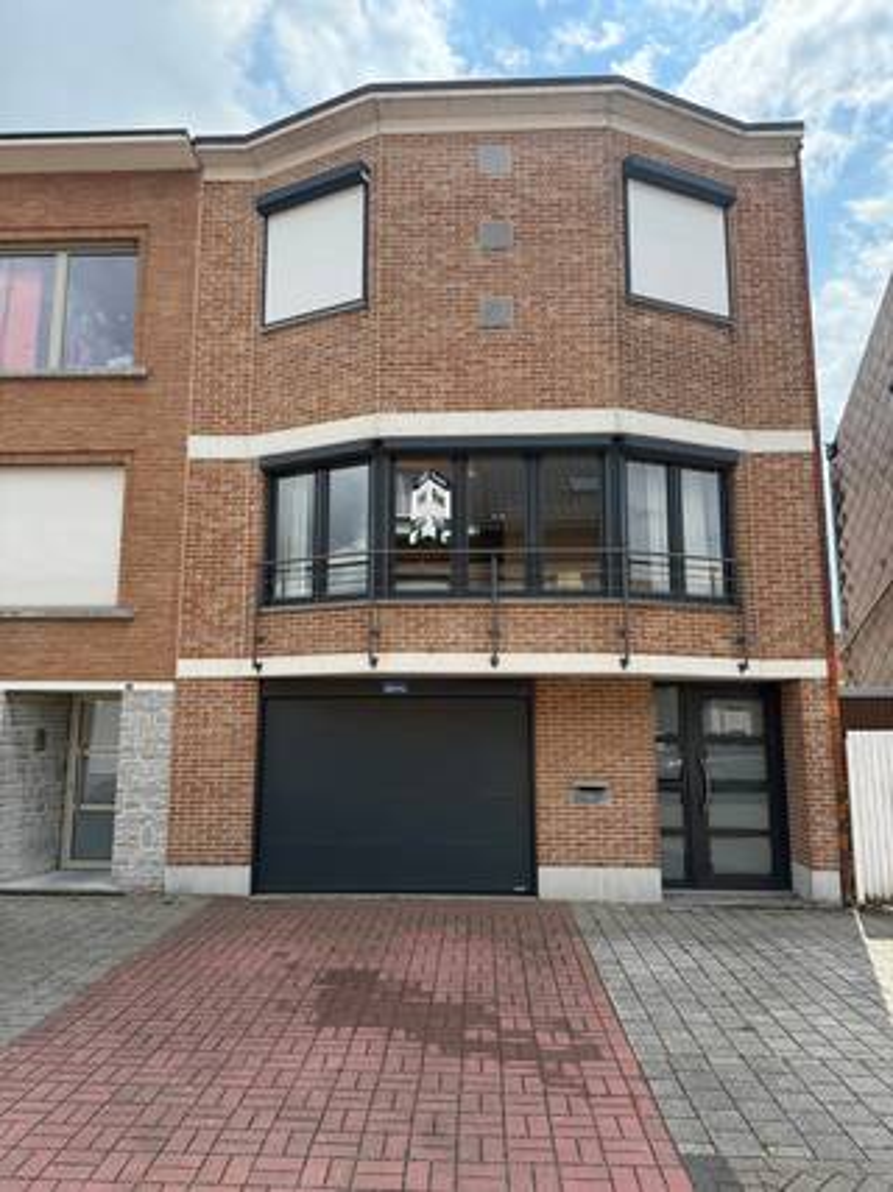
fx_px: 826
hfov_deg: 56.8
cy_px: 596
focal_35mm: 24
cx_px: 446
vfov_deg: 71.6
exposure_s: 1/4167
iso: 125
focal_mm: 6.76
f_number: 1.78
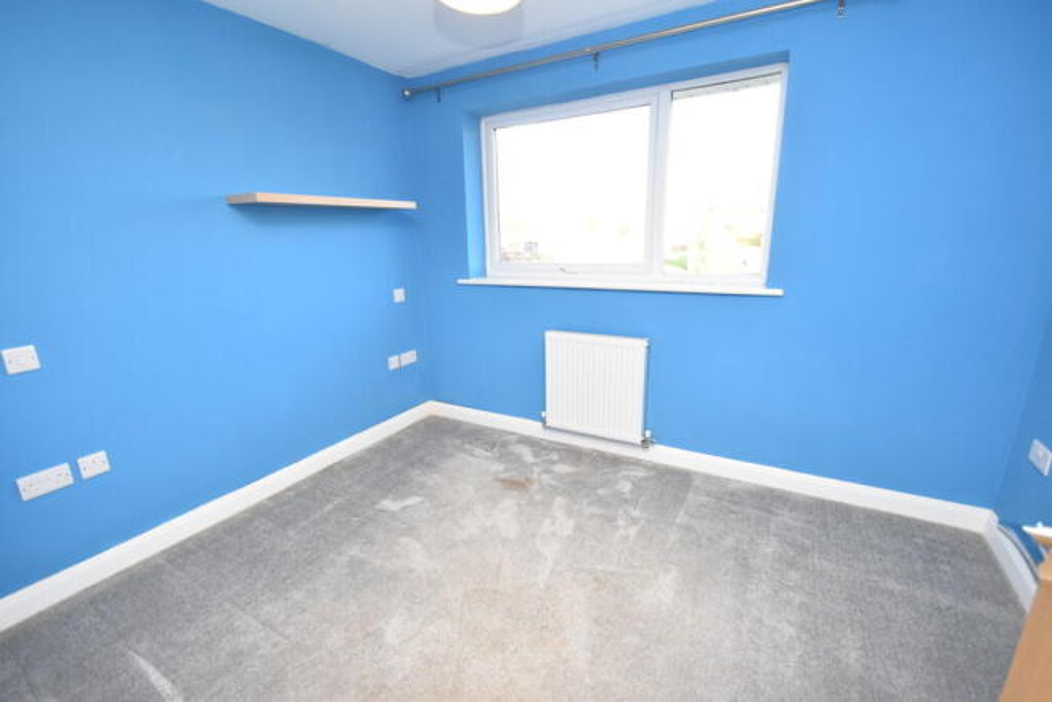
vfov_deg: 77.4
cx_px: 526
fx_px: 438
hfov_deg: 100.4
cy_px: 351
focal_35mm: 15
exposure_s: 1/125
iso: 900
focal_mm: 10
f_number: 4
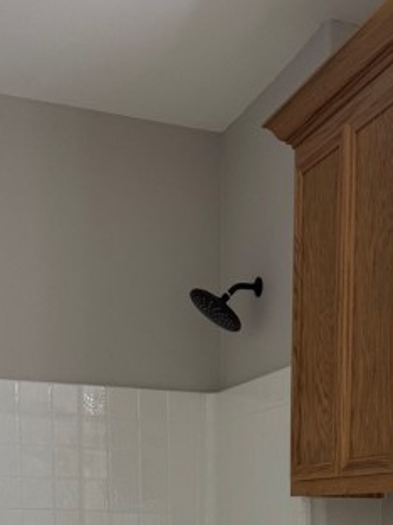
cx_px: 277
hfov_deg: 24.6
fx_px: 893
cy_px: 596
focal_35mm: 59
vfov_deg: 29.1
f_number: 1.78
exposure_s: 1/60
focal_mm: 6.76
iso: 125
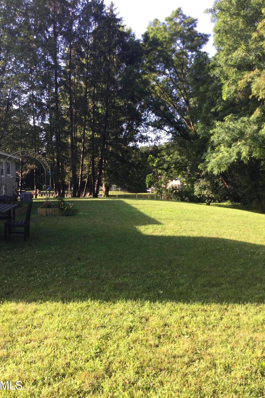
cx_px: 115
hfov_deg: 39.9
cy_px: 200
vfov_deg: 57.2
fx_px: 364
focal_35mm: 33
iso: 25
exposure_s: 1/145
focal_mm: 3.3
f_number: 2.4
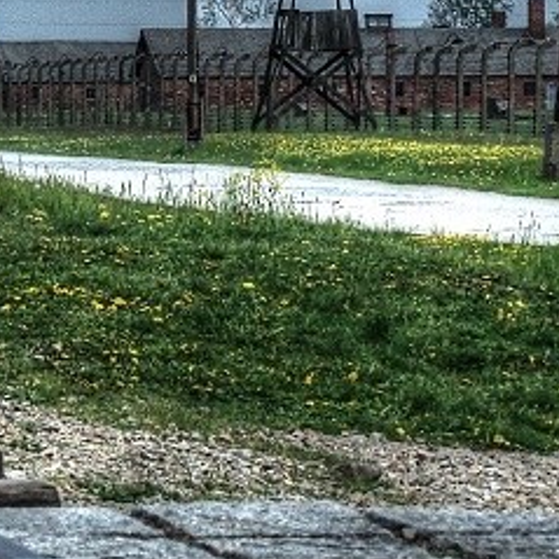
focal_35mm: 351
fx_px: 6413
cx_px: -800
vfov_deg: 5.0
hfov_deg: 4.9
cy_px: 125
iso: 400
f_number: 9.5
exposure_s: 1/500
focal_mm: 55
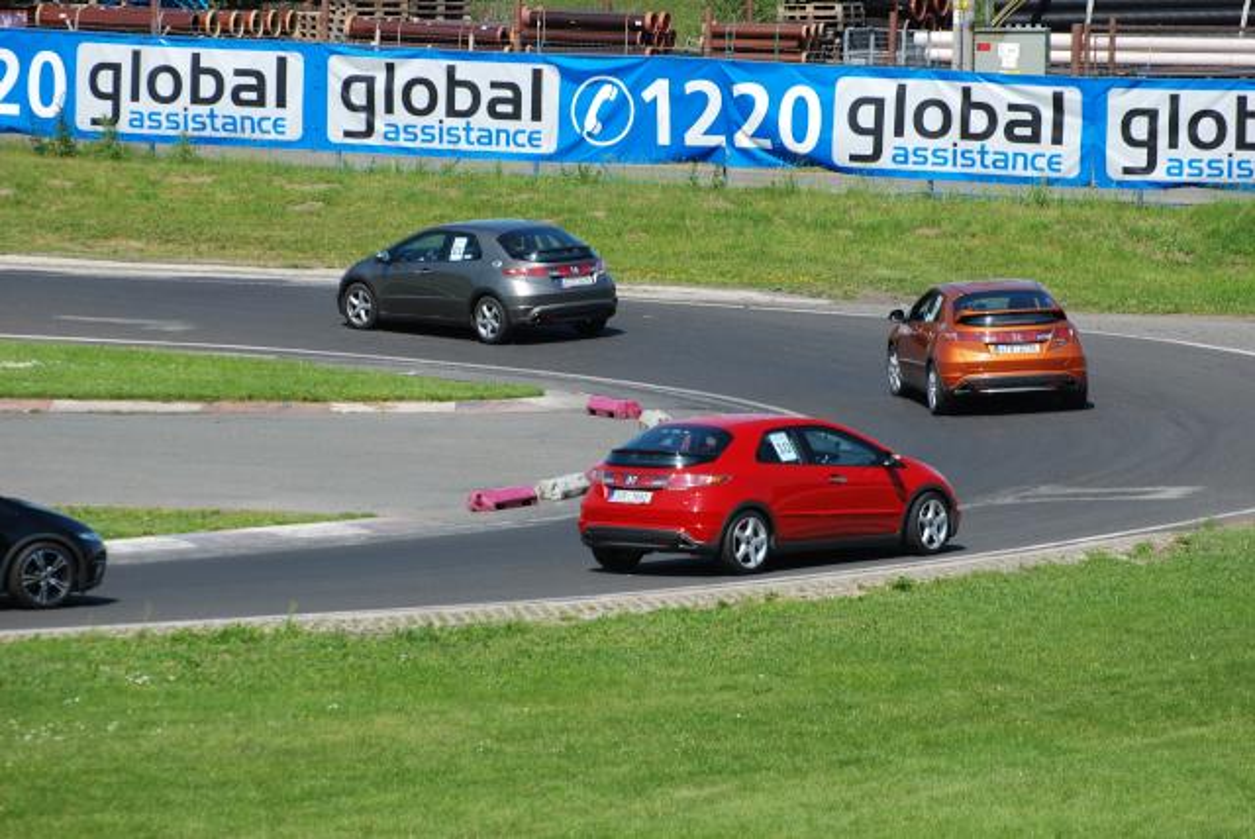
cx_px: 628
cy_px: 420
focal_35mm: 278
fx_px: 9683
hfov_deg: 7.4
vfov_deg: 5.0
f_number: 5.6
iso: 100
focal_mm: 185
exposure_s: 1/500
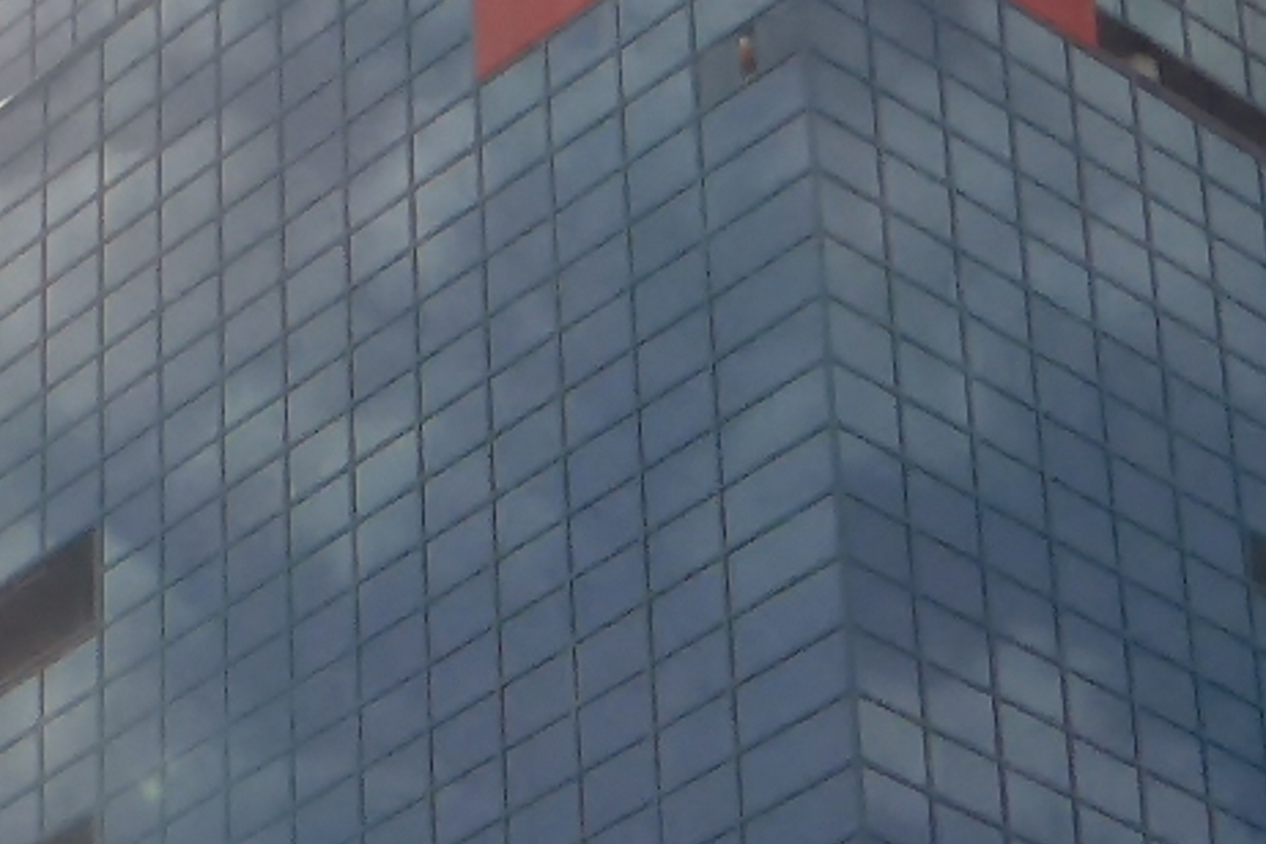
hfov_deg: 14.2
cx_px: 507
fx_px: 5064
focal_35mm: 144
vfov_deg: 9.3
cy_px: 1288
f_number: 4
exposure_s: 1/1600
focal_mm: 4.3
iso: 160
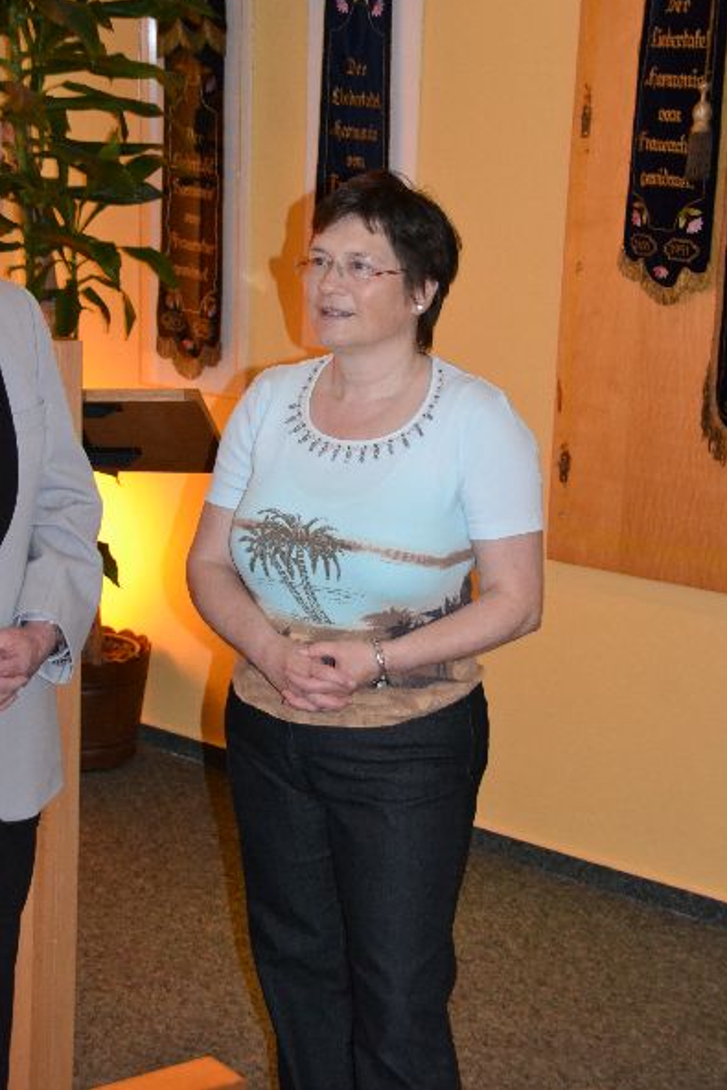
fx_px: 2301
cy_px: 539
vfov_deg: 26.6
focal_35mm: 76
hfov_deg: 18.0
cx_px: 366
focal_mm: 50
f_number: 4.8
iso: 3200
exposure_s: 1/60
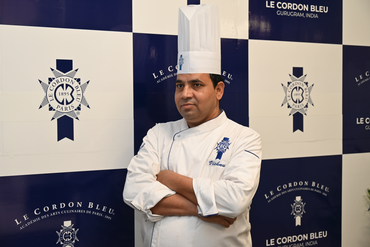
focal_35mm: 54
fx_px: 555
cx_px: 185
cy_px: 124
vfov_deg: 25.1
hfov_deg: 36.9
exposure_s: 1/60
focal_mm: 54
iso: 900
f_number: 5.6
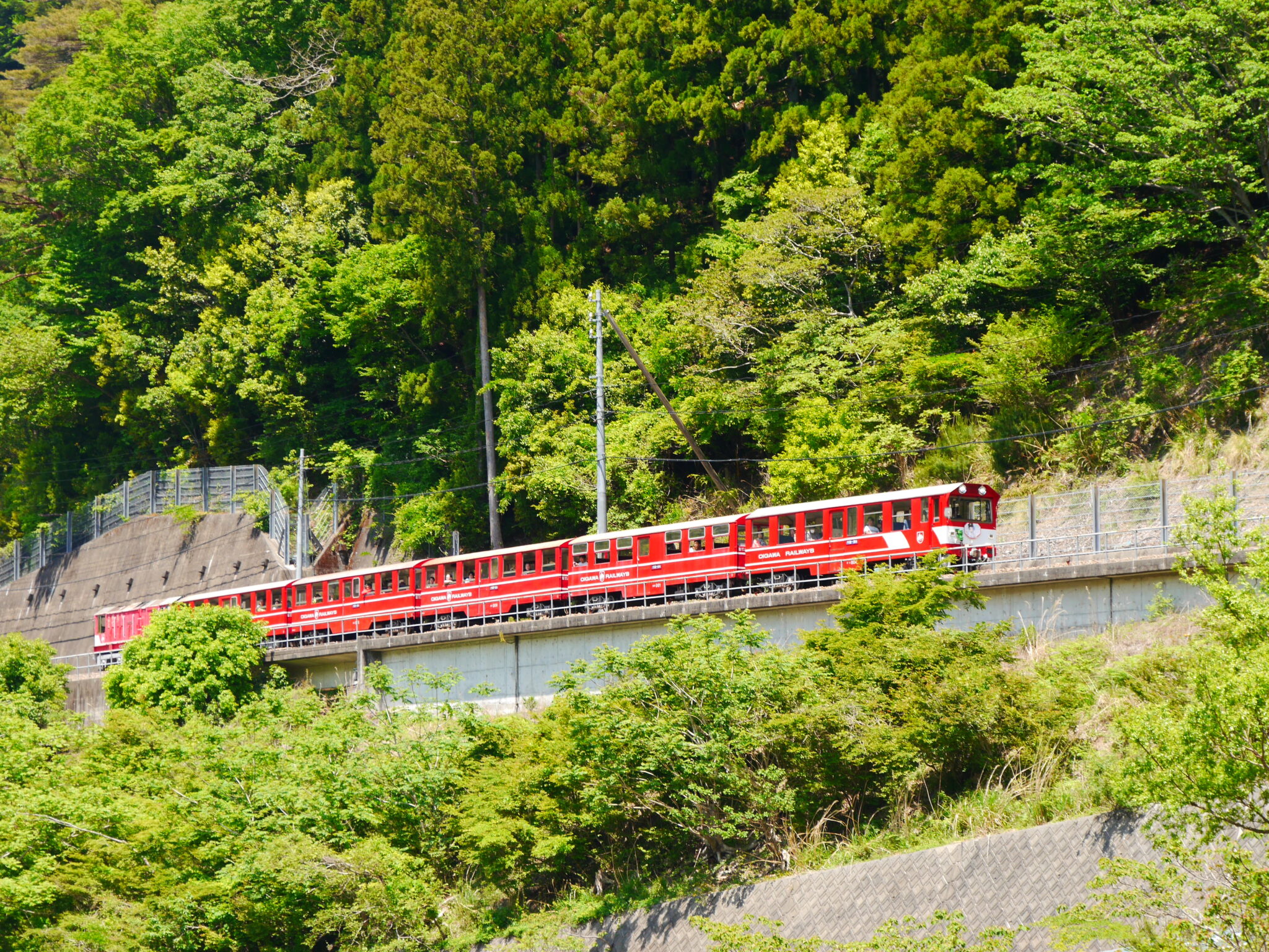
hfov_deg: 16.1
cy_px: 476
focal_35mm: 122
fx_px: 4472
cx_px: 634
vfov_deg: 12.1
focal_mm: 61
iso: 160
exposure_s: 1/200
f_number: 5.6
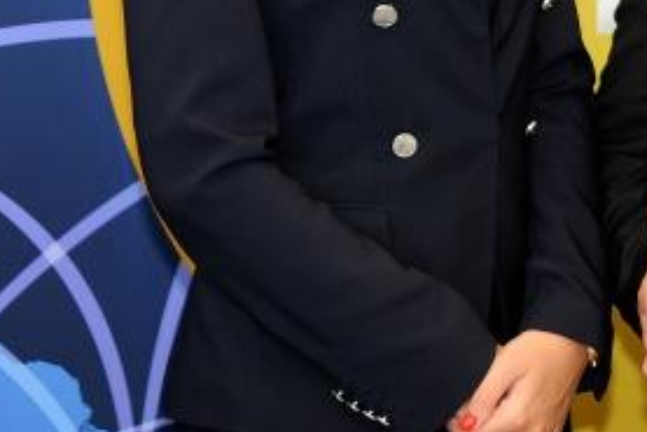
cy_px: -69
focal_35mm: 155
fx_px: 2787
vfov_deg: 8.8
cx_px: 862
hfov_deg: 12.8
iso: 250
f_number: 4
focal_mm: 42
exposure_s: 1/60
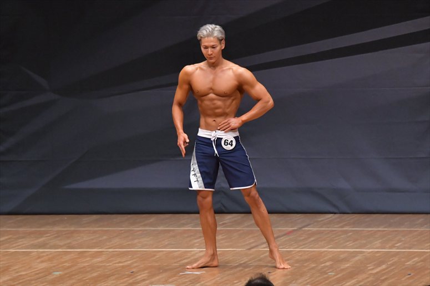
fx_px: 3403
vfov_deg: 4.8
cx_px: 215
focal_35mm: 285
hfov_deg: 7.2
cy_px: 143
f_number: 5.6
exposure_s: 1/400
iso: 6400
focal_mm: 190
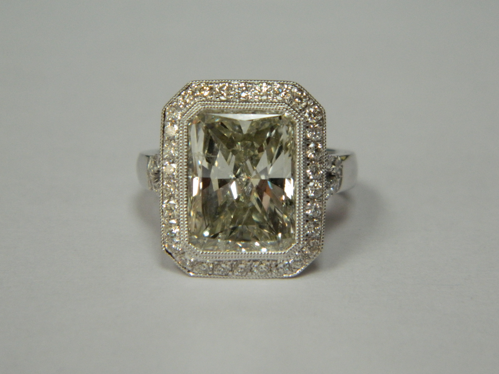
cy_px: 187
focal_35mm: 150
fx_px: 2162
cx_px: 250
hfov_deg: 13.2
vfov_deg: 9.9
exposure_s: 1/50
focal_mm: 27
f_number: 4.9
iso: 400
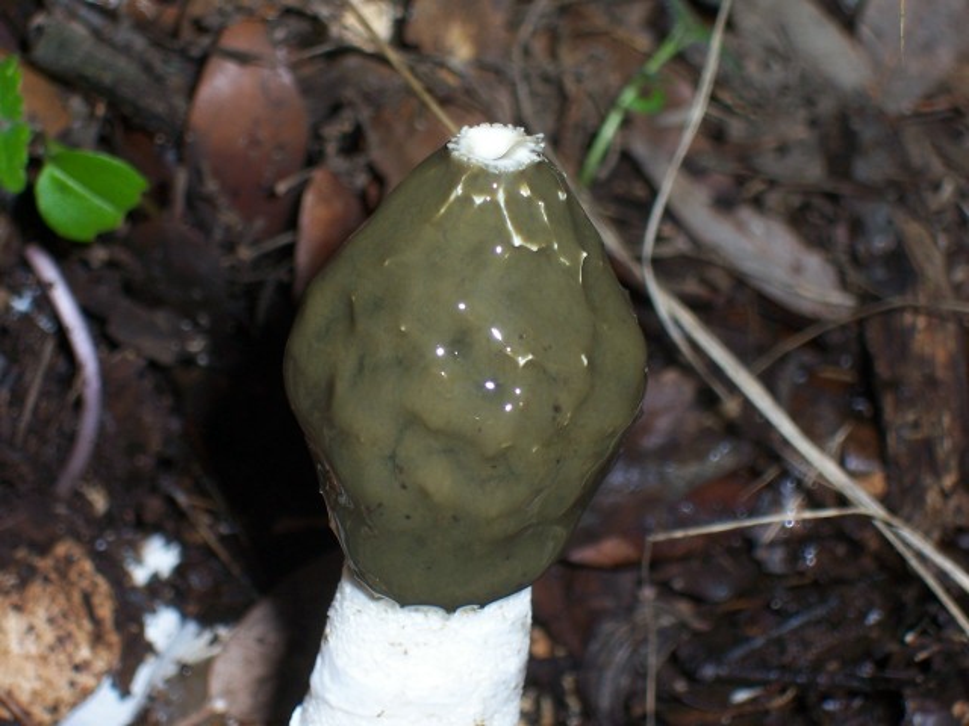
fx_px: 2855
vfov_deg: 14.5
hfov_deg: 19.3
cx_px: 484
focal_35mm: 102
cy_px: 363
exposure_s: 1/90
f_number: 4.6
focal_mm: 16.8
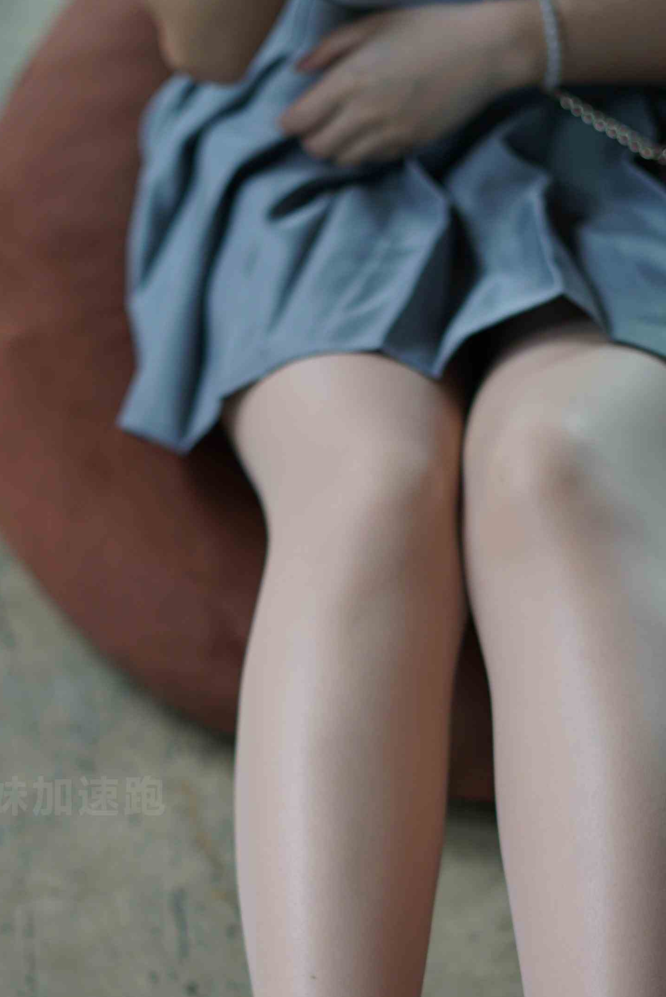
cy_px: 769
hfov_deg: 13.8
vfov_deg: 20.4
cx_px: 372
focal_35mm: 99
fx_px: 2743
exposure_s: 1/100
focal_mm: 50
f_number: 1.8
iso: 200
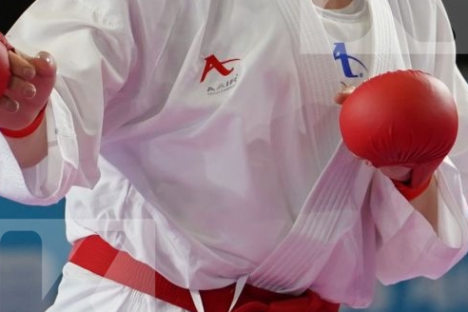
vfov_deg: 1.5
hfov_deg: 2.2
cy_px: -32
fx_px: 12323
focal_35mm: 948
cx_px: 67
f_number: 2.8
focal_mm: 173
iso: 1000
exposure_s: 1/1000
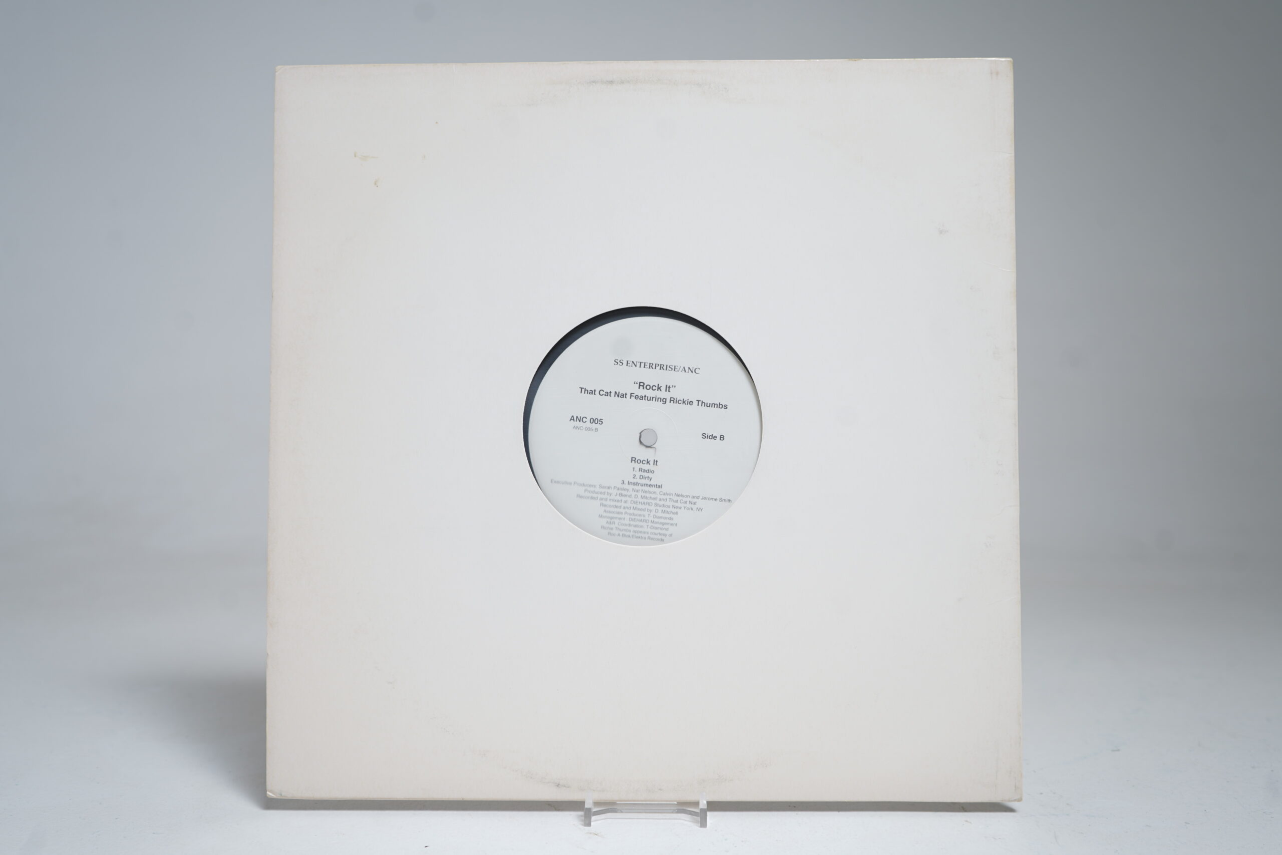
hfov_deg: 60.3
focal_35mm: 31
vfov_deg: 42.3
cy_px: 428
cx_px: 641
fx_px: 1104
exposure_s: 1/5
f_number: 5
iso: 64
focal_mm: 31
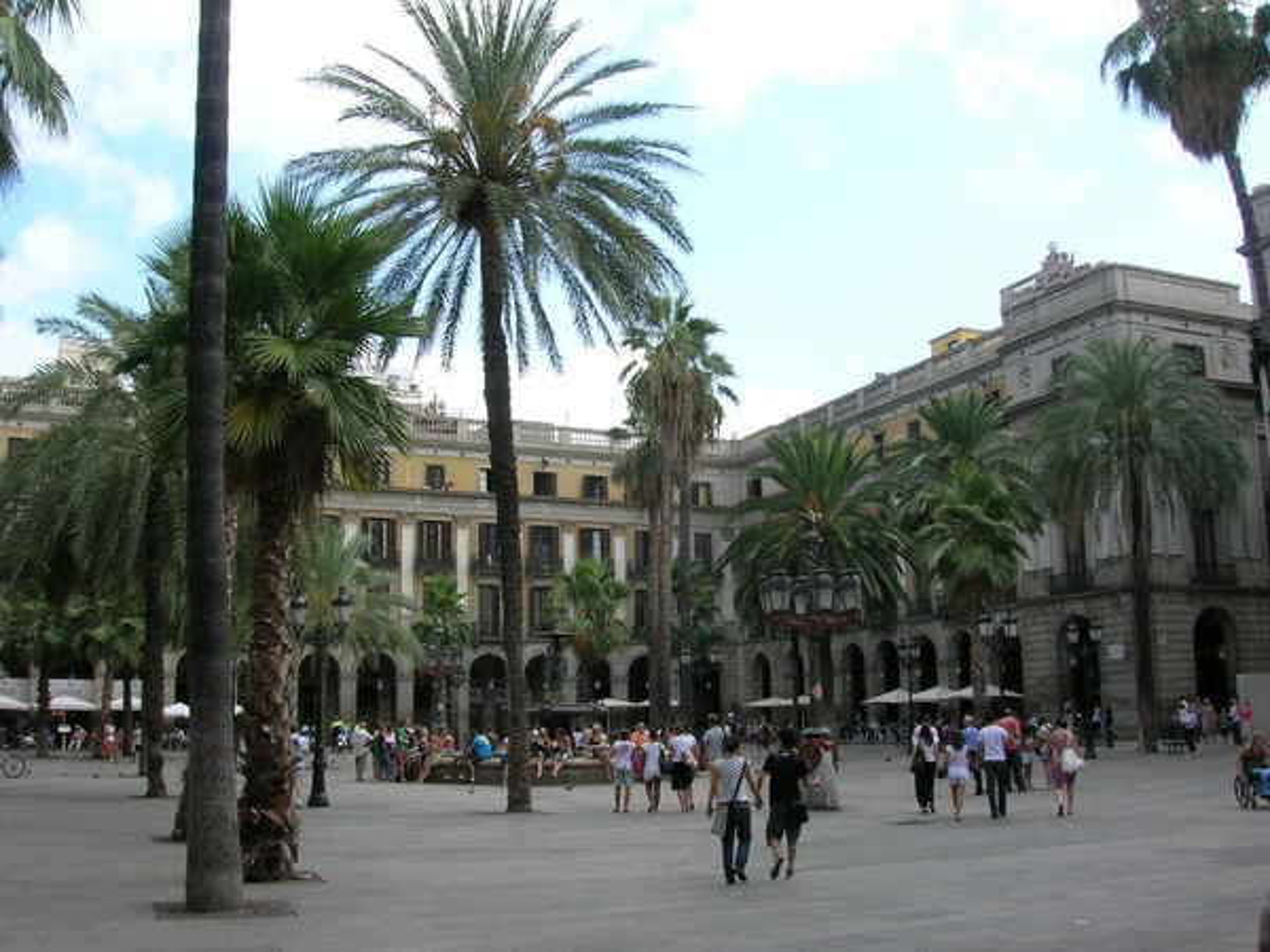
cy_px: 476
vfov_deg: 41.8
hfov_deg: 54.0
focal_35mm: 34
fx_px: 1247
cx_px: 635
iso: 50
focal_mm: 5.7
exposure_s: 1/150
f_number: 4.9
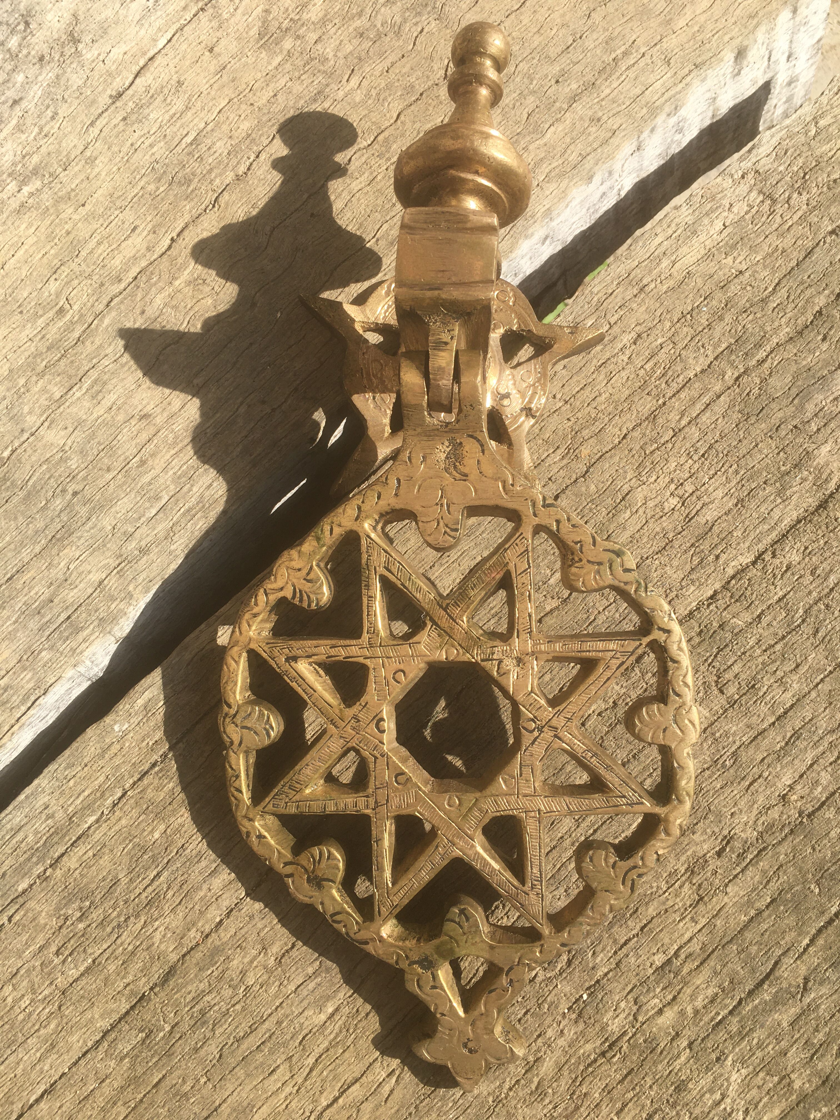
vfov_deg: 61.7
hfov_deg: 48.2
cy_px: 560
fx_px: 938
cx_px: 420
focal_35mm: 29
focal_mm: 4.15
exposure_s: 1/1115
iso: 25
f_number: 2.2
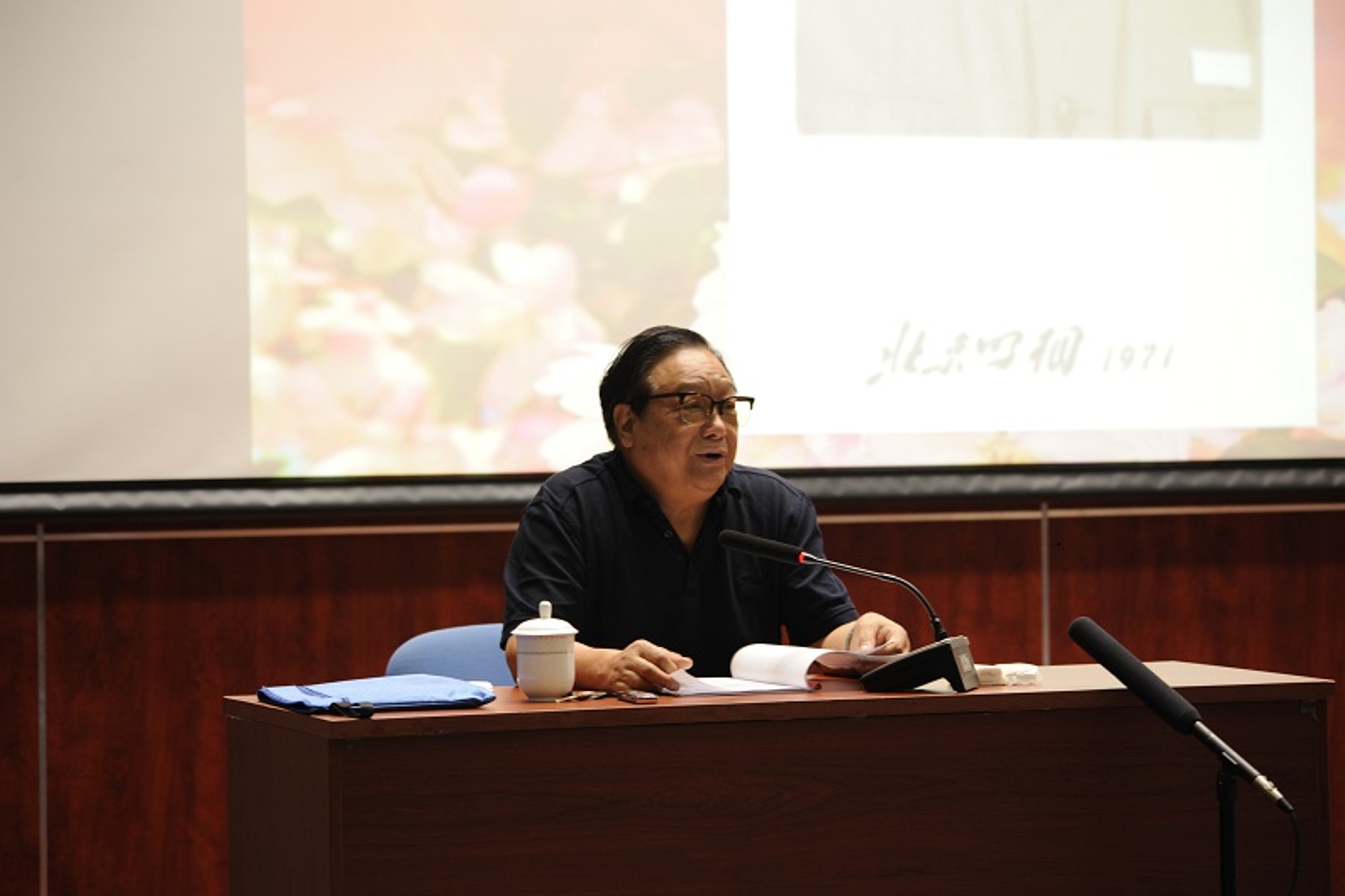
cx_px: 676
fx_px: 5640
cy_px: 449
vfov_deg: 9.1
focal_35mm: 151
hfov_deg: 13.6
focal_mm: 150
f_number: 5
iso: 1000
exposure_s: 1/60
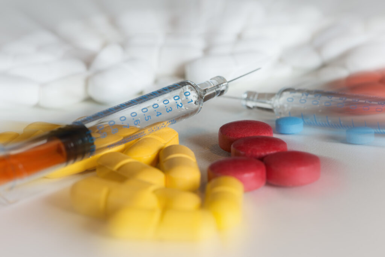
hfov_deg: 19.5
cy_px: 128
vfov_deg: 13.0
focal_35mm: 105
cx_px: 192
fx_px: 1123
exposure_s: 1/4
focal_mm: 105
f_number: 16
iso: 100
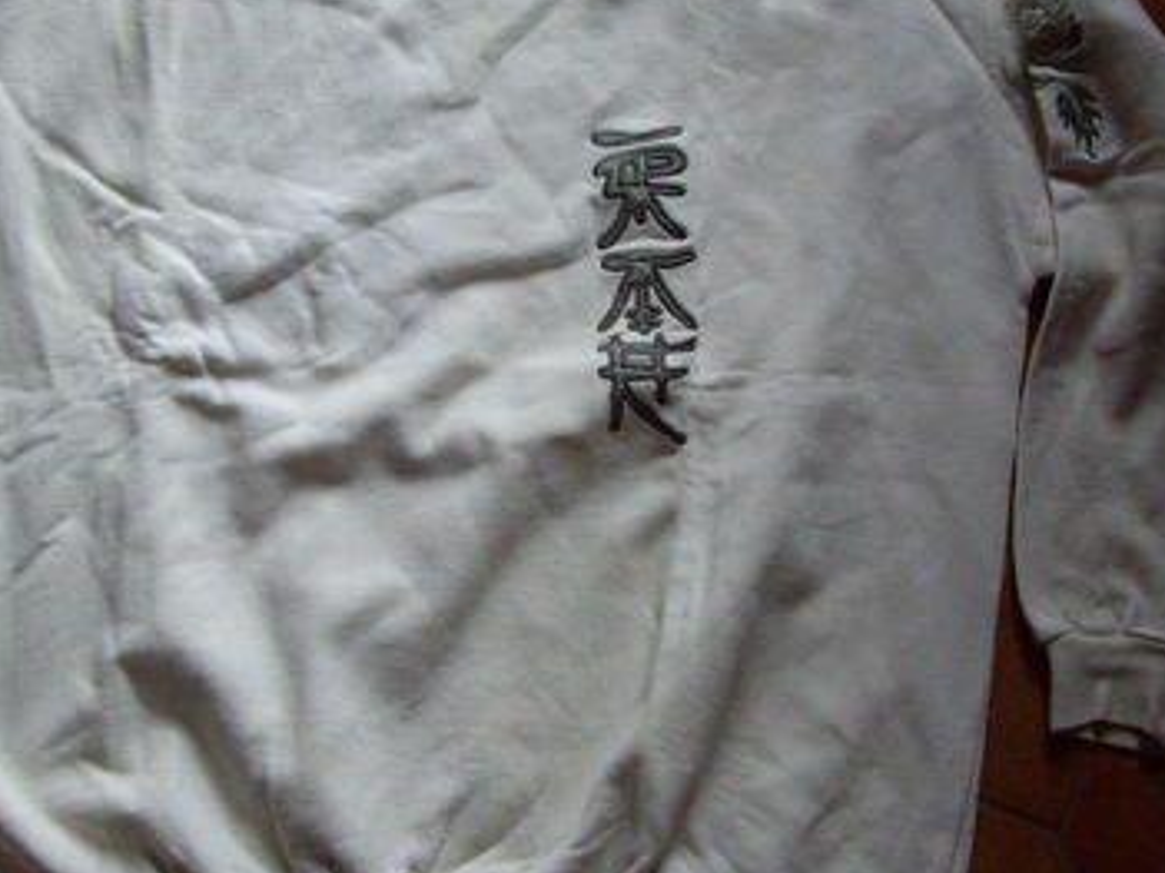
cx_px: 461
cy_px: 355
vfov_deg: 22.5
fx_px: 2187
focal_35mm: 65
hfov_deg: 29.7
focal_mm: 6.2
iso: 200
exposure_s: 1/50
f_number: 2.7
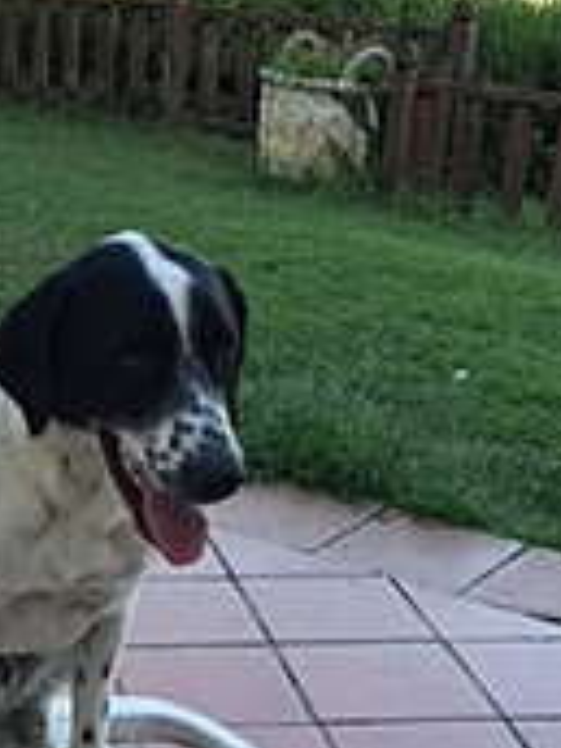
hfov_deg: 17.5
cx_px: -87
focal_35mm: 81
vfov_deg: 23.7
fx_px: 1750
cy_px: 609
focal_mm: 4.15
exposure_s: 1/172
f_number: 2.2
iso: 32
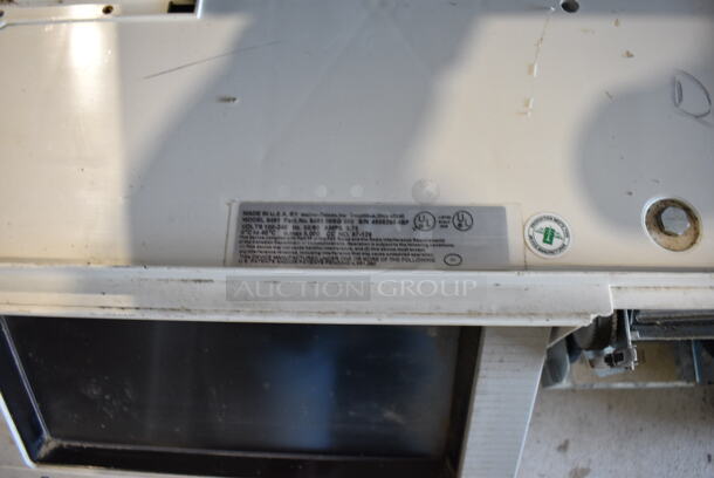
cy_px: 239
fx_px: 536
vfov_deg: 48.0
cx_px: 357
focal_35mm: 27
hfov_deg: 67.3
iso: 800
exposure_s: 1/60
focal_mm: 18
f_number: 5
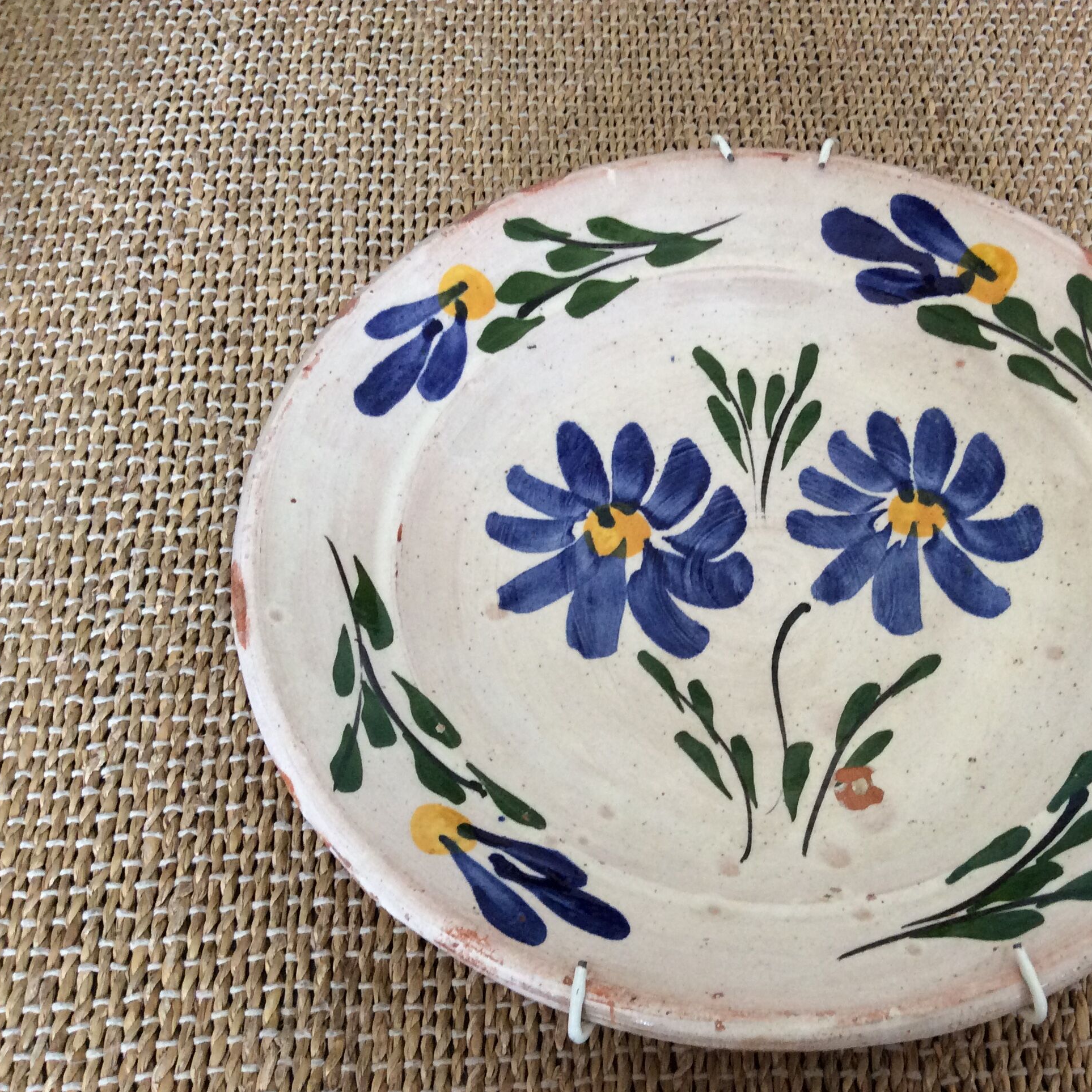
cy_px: 545
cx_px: 710
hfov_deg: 43.4
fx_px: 1356
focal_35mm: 38
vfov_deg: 43.9
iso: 125
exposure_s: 1/25
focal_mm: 3.3
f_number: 2.4
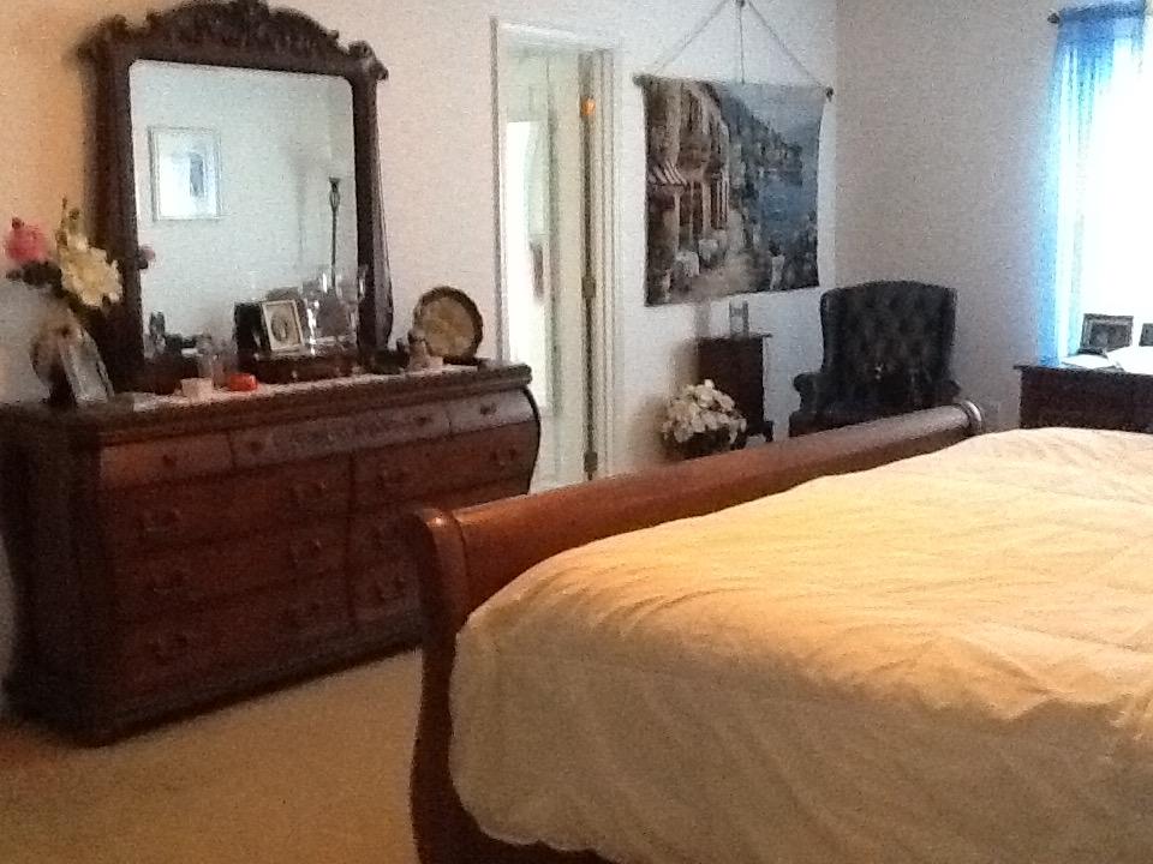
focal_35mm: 44
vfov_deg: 32.9
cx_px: 576
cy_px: 432
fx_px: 1466
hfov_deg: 42.9
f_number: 2.4
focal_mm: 2.03
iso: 640
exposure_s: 1/15
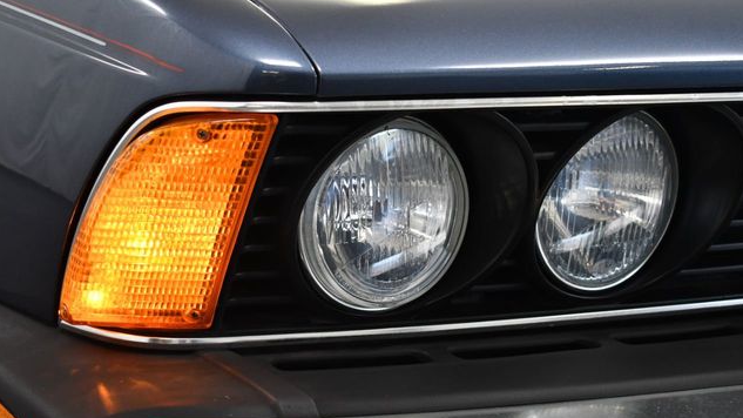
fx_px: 1399
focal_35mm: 71
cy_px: 232
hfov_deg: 29.7
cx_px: 373
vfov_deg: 17.0
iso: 1600
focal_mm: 45
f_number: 5
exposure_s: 1/125
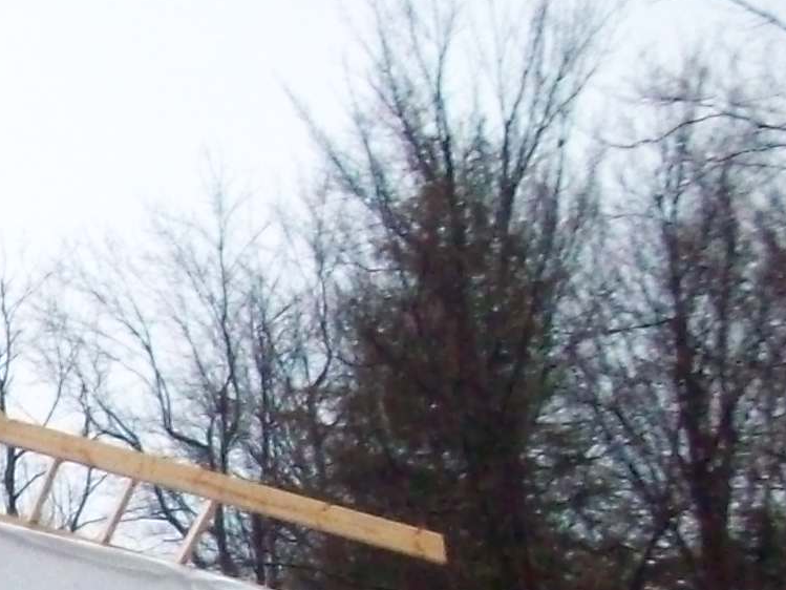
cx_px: -657
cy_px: 843
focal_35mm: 151
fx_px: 3429
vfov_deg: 9.6
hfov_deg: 12.0
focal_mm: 6.2
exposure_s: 1/413
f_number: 2.8
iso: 400
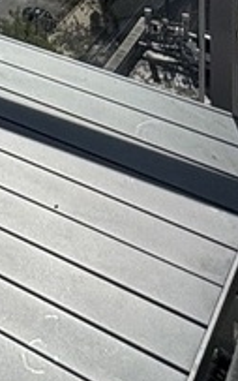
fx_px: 819
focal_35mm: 79
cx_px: 56
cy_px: -533
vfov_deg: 15.1
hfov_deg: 16.4
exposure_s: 1/4630
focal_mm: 2.22
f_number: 2.2
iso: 50
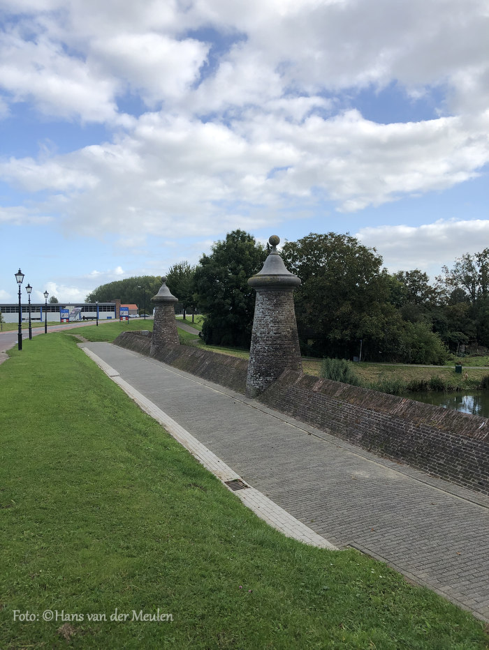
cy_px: 325
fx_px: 527
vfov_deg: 63.4
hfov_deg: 49.8
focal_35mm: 28
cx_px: 244
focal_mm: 3.99
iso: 20
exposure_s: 1/1279
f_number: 1.8
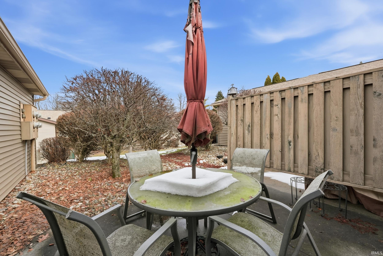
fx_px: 160
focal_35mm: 15
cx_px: 192
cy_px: 128
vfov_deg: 77.3
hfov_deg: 100.4
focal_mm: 10
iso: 640
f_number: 9
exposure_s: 1/4000
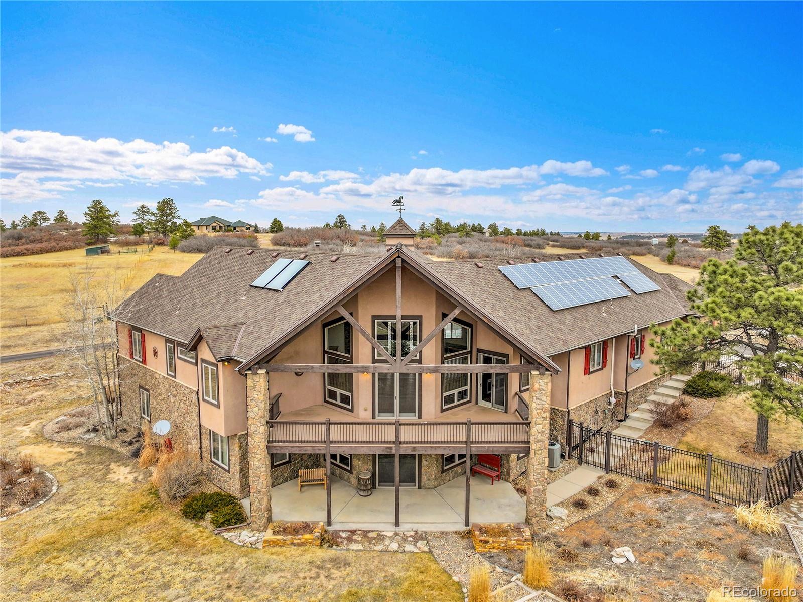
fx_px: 556
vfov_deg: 56.8
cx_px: 402
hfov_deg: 71.6
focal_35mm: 24
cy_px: 301
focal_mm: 12.29
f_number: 2.8
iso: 390
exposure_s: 1/800
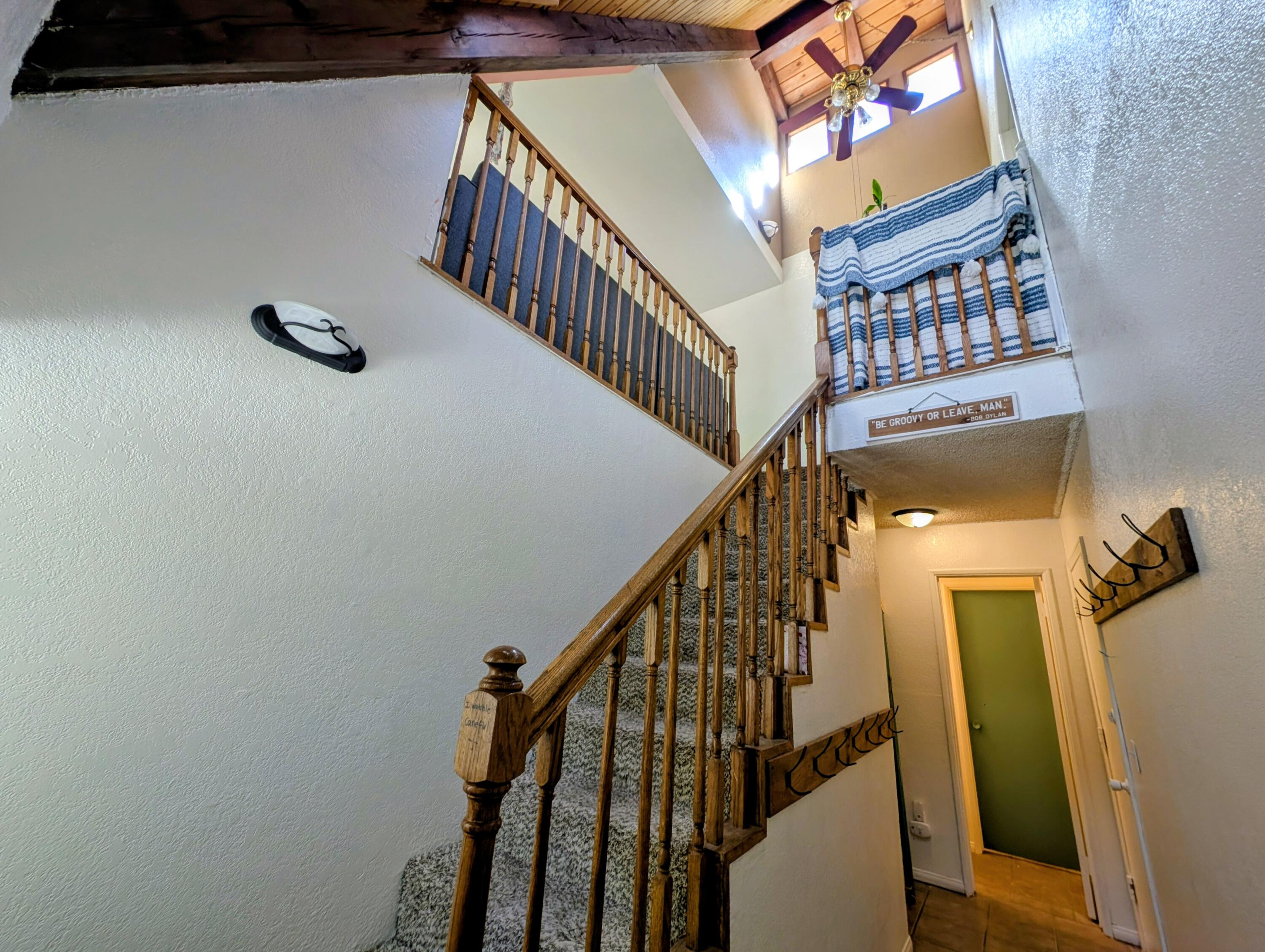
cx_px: 632
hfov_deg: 110.5
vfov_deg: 94.6
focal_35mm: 12
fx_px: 439
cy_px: 476
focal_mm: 2.23
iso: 46
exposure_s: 1/40
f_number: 1.95
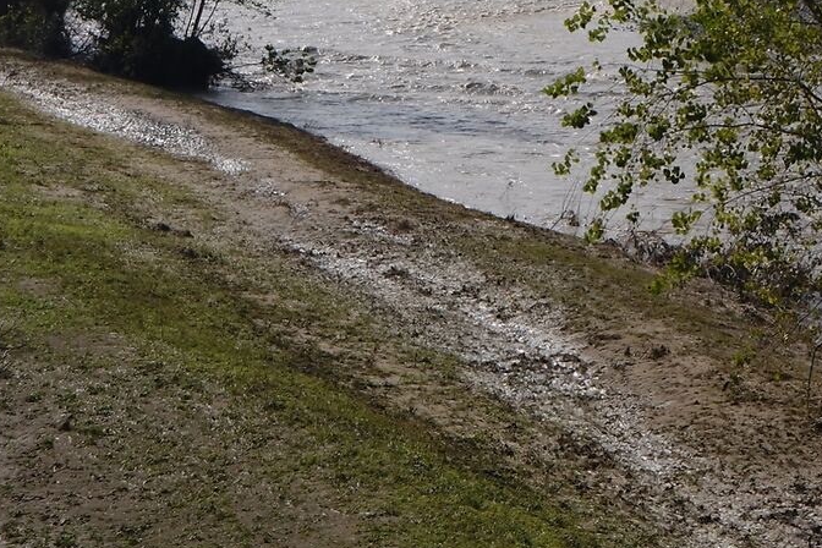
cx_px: 1024
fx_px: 2854
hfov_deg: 15.7
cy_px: -240
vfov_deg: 10.6
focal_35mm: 125
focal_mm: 23
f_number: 9
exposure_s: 1/550
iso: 125
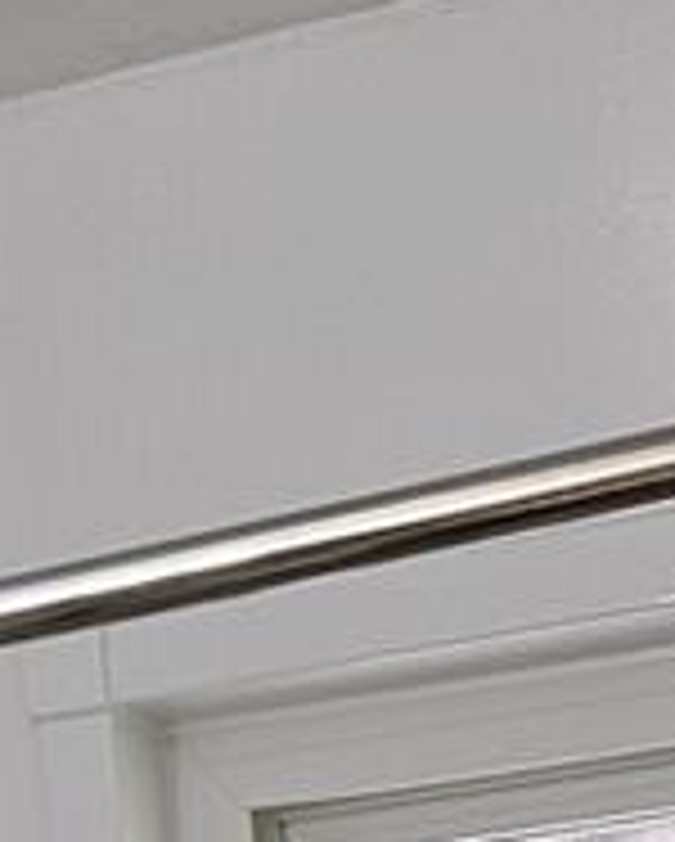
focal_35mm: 144
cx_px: 356
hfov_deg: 10.7
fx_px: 3590
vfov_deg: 10.0
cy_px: 2540
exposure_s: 1/120
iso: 50
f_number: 1.7
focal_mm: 6.3
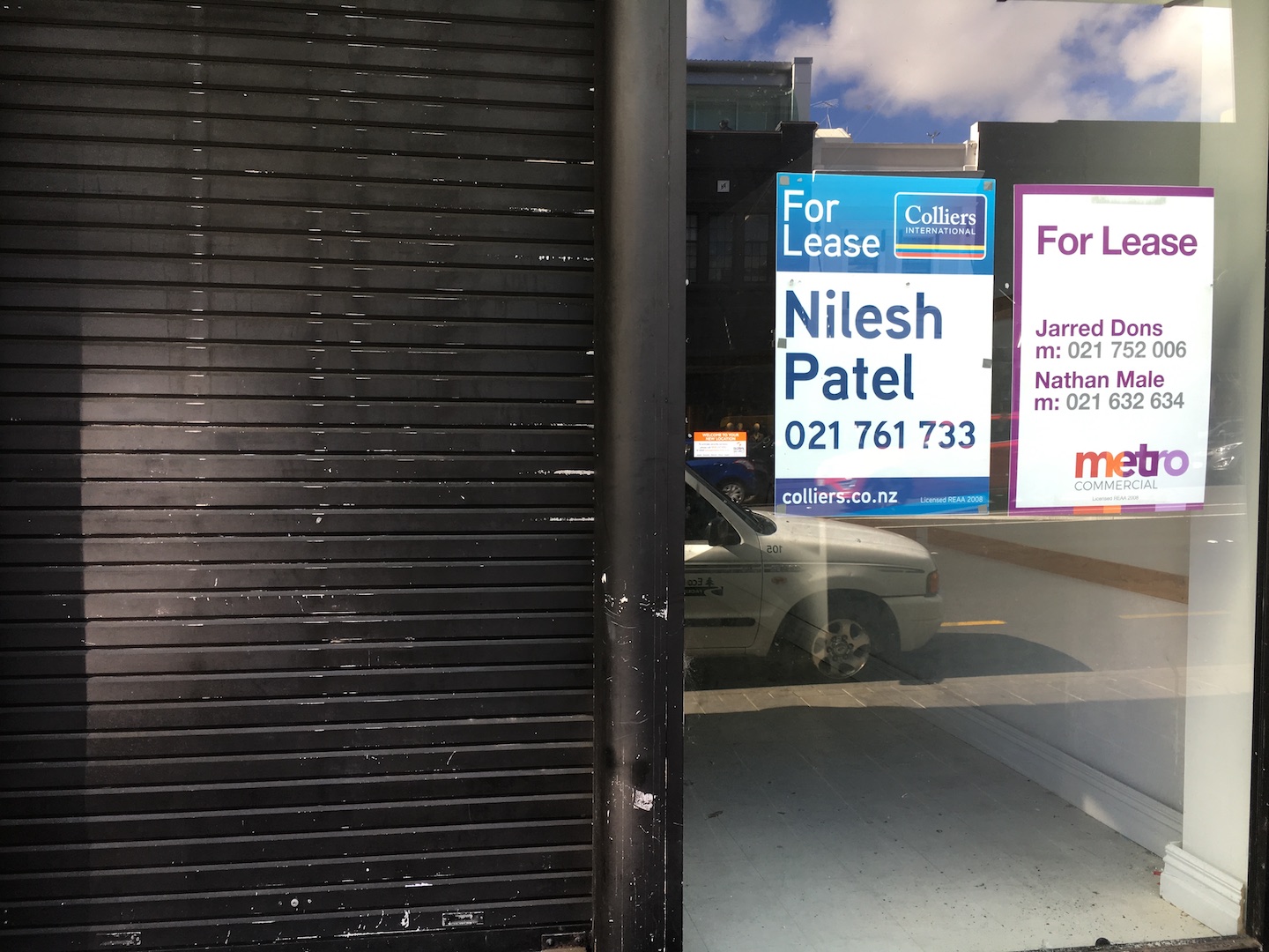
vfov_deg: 48.2
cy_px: 476
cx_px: 634
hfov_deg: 61.7
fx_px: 1063
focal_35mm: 29
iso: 25
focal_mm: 4.15
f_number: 2.2
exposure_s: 1/109
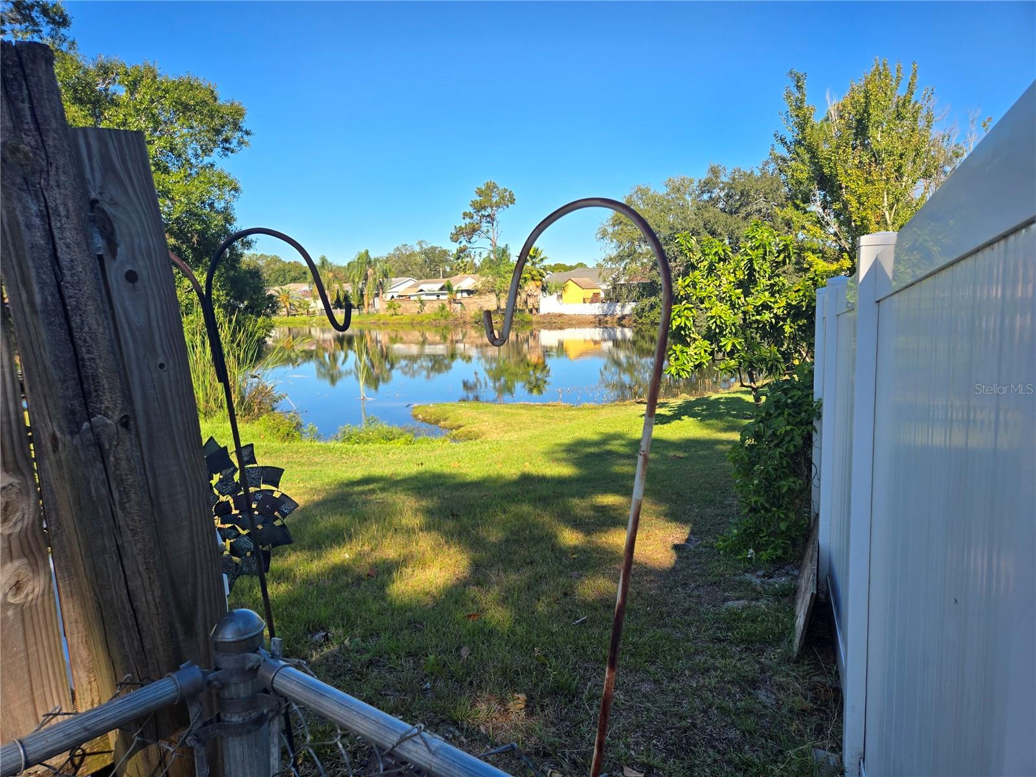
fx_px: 688
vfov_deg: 58.9
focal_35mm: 23
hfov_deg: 73.9
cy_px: 388
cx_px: 518
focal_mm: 5.4
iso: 25
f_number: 1.8
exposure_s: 1/1182
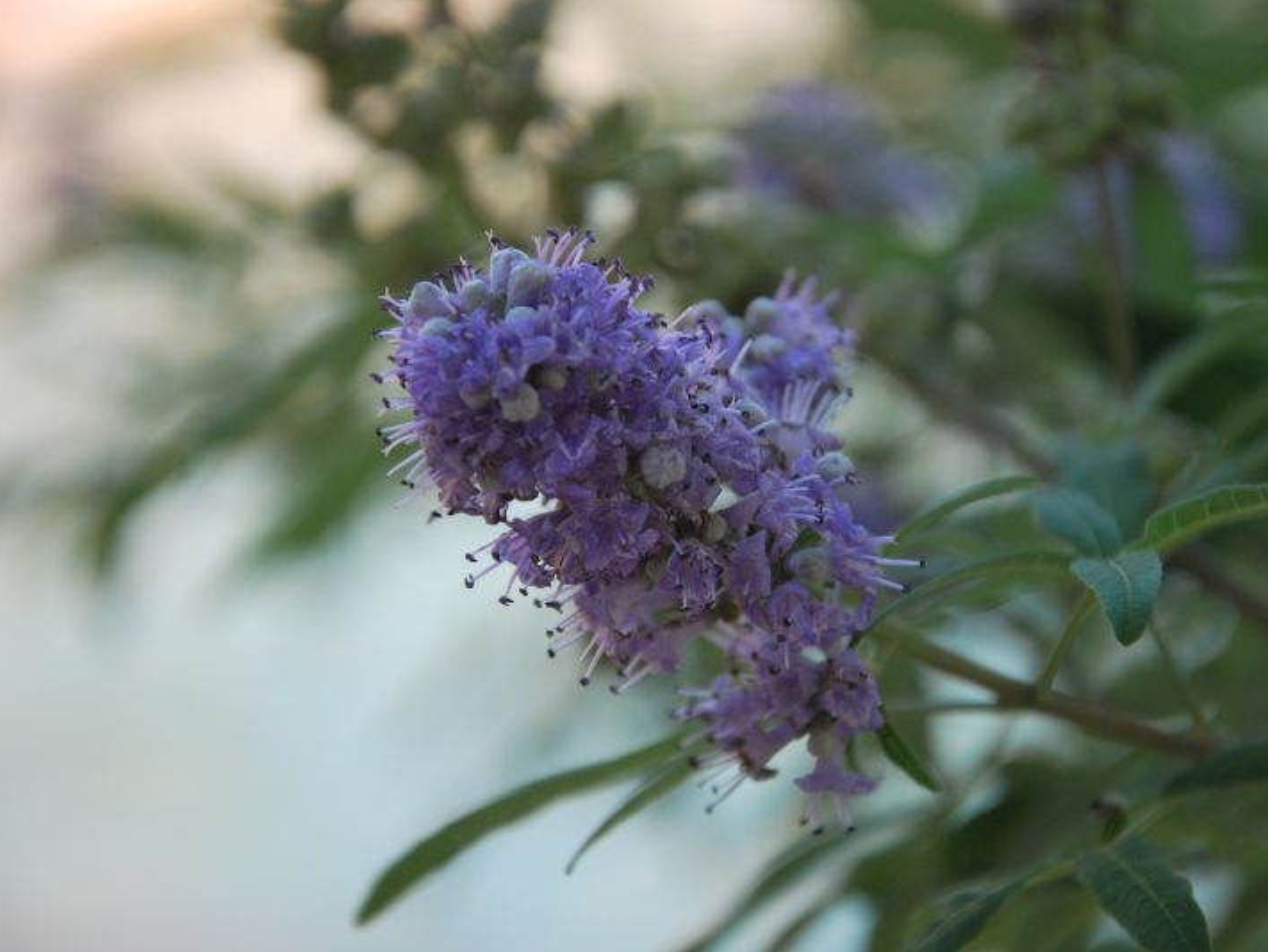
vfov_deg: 8.7
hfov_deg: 11.6
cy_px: 476
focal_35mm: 171
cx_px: 658
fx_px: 6250
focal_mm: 105
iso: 320
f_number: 5.6
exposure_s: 1/125
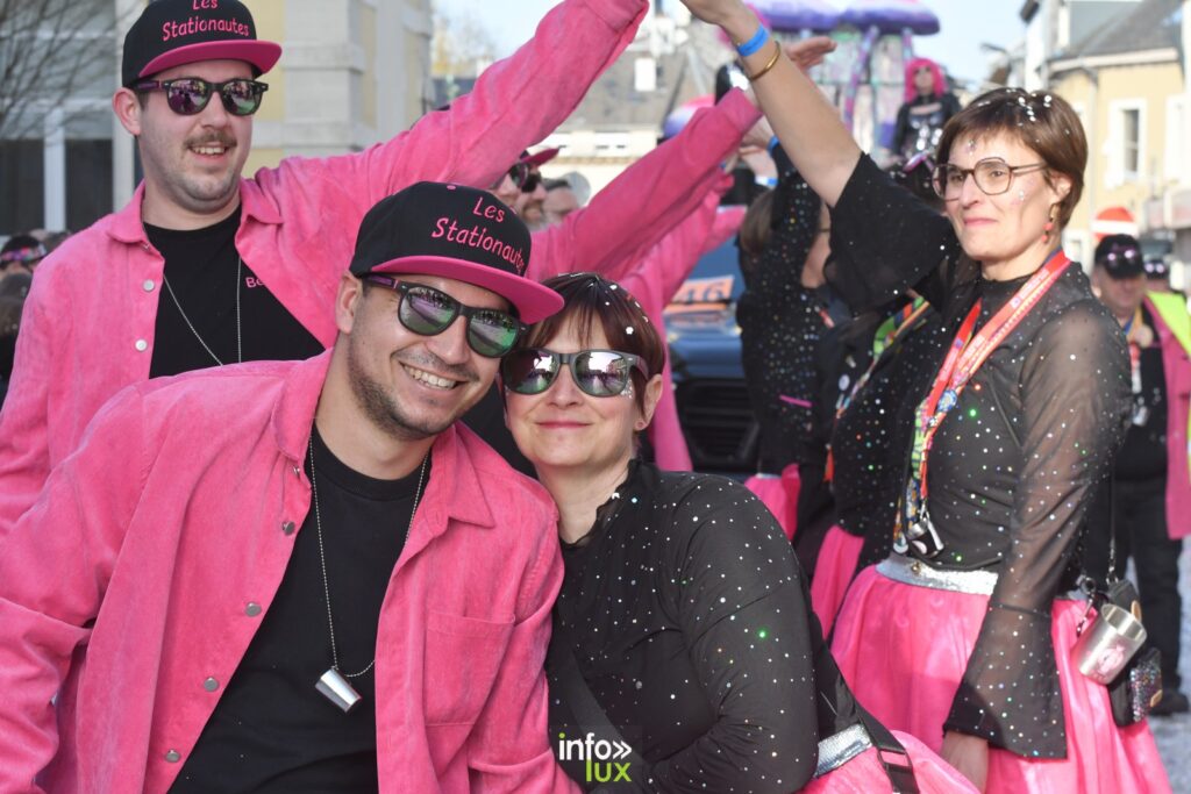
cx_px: 596
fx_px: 3474
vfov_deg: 13.0
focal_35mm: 105
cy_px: 397
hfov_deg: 19.5
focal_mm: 70
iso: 900
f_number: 9
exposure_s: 1/500
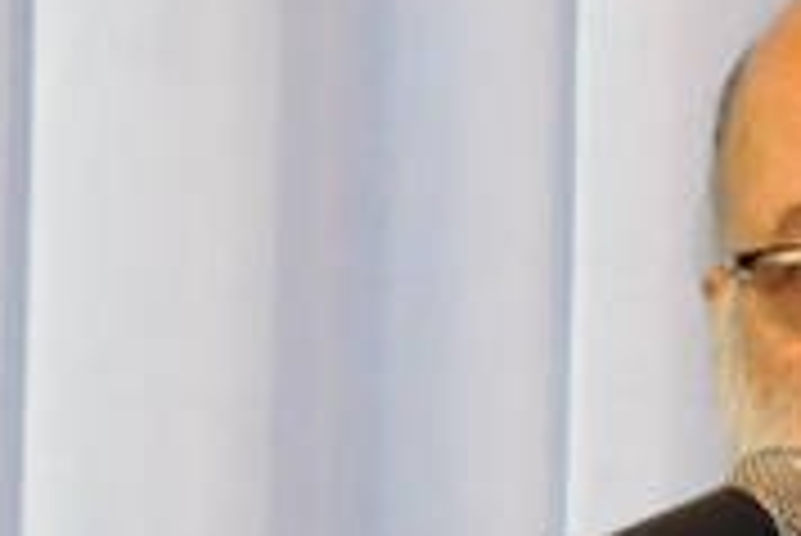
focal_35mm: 759
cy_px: 518
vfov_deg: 1.8
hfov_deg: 2.7
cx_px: 886
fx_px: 16901
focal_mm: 150
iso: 2500
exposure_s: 1/80
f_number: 5.6
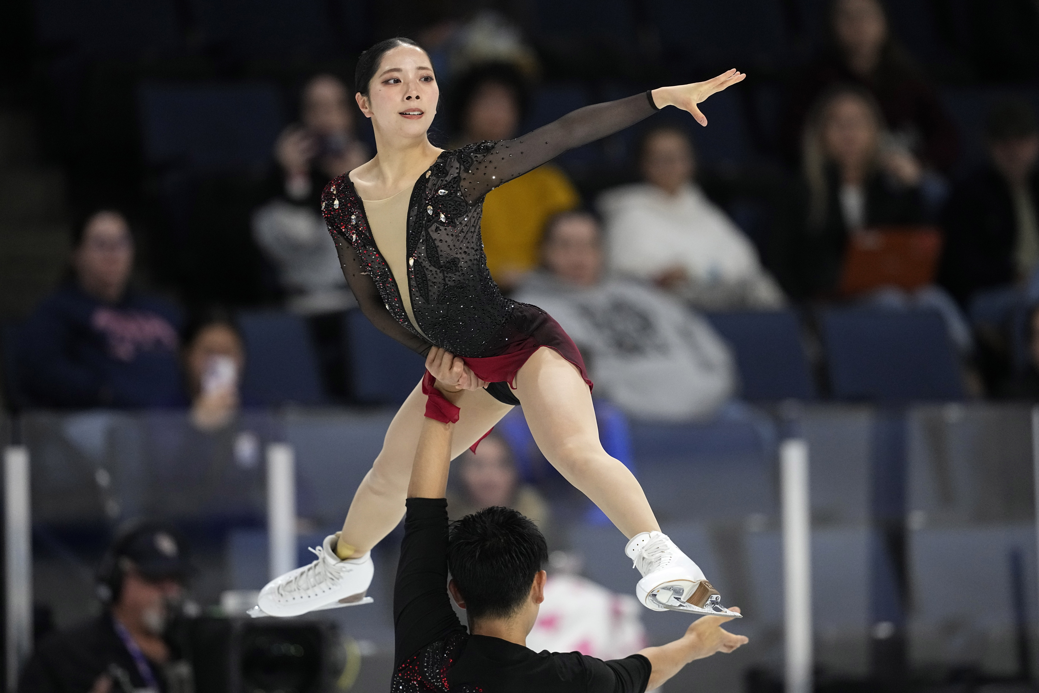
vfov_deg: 3.4
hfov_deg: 5.2
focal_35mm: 400
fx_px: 11544
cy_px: 346
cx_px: 520
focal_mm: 400
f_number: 3.2
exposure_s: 1/2000
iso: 4000
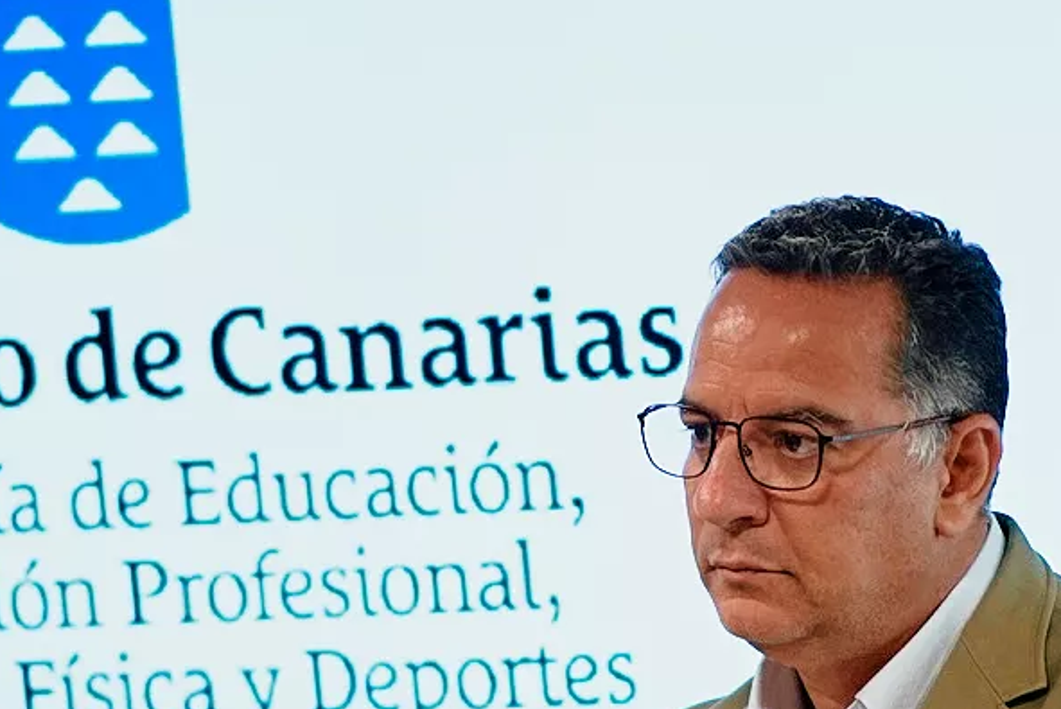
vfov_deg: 4.0
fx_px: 10234
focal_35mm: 347
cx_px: 551
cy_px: 757
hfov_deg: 5.9
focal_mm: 85
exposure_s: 1/1250
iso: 640
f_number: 1.4
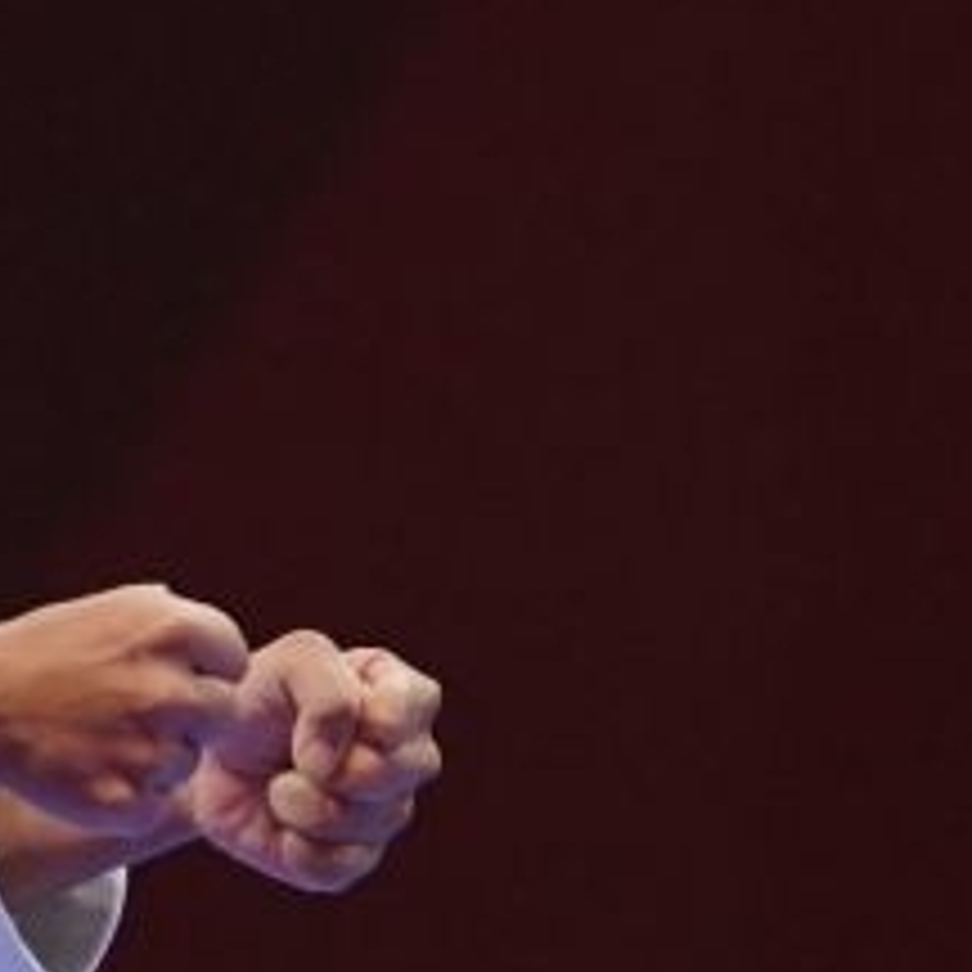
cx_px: -945
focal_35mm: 1195
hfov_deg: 1.5
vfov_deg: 1.5
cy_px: 1814
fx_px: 37963
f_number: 4
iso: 1600
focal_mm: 169
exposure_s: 1/500
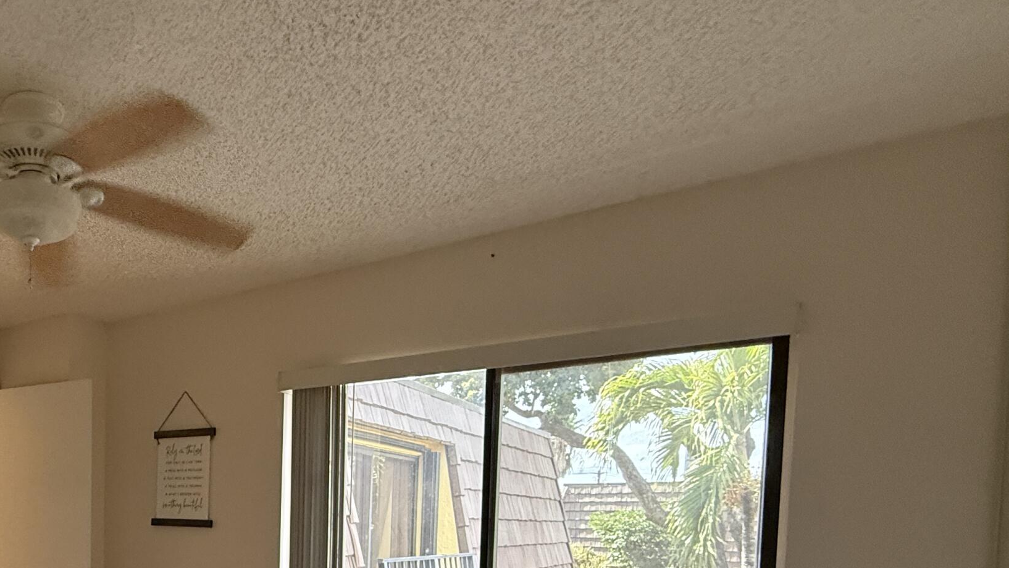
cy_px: 561
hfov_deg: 59.2
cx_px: 125
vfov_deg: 37.4
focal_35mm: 28
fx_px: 749
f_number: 2.2
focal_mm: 2.22
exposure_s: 1/72
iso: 400
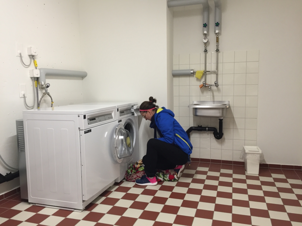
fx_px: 253
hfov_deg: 61.7
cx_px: 151
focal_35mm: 29
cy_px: 113
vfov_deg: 48.2
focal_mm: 4.15
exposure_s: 1/33
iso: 125
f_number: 2.2
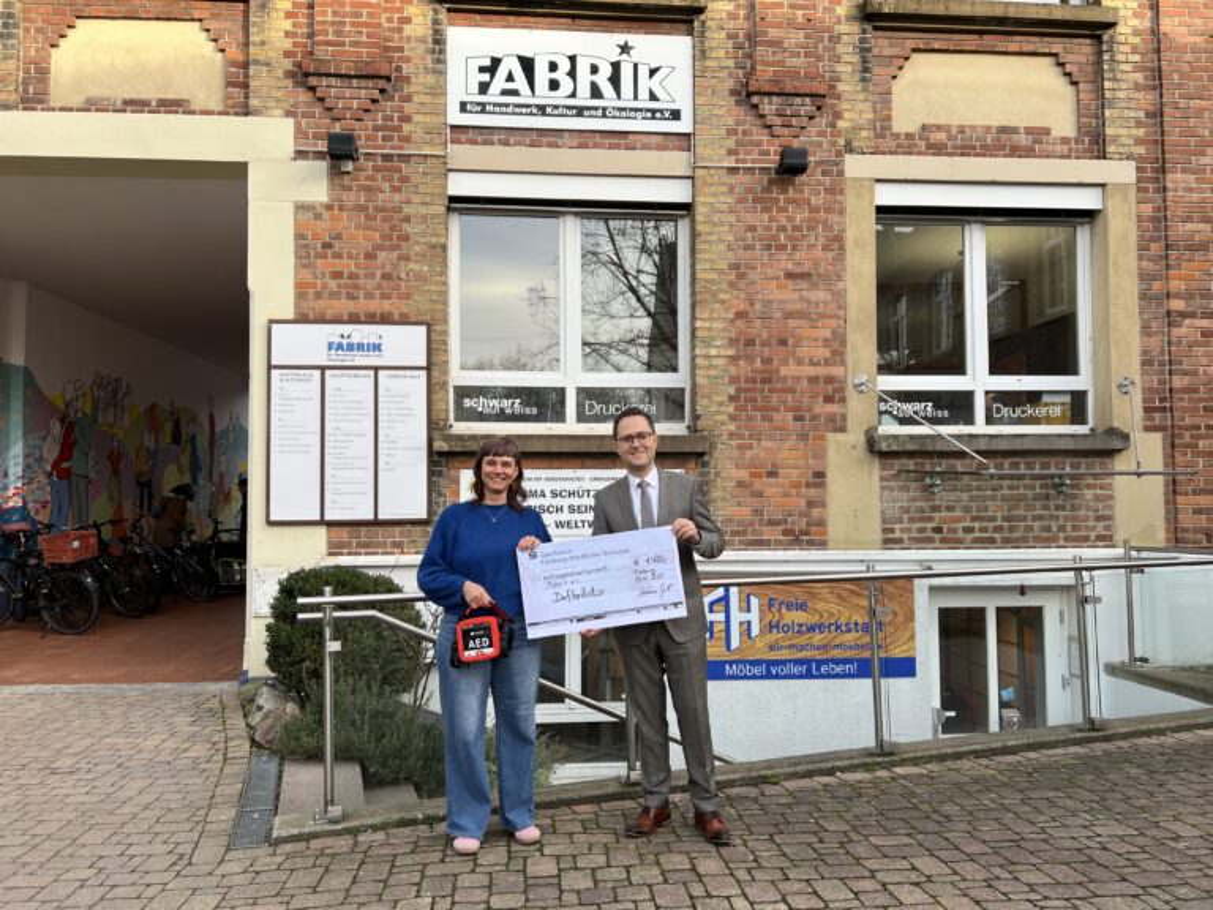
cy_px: 455
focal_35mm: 26
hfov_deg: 67.3
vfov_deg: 53.1
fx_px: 911
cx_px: 606
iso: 50
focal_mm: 5.7
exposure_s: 1/607
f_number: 1.5
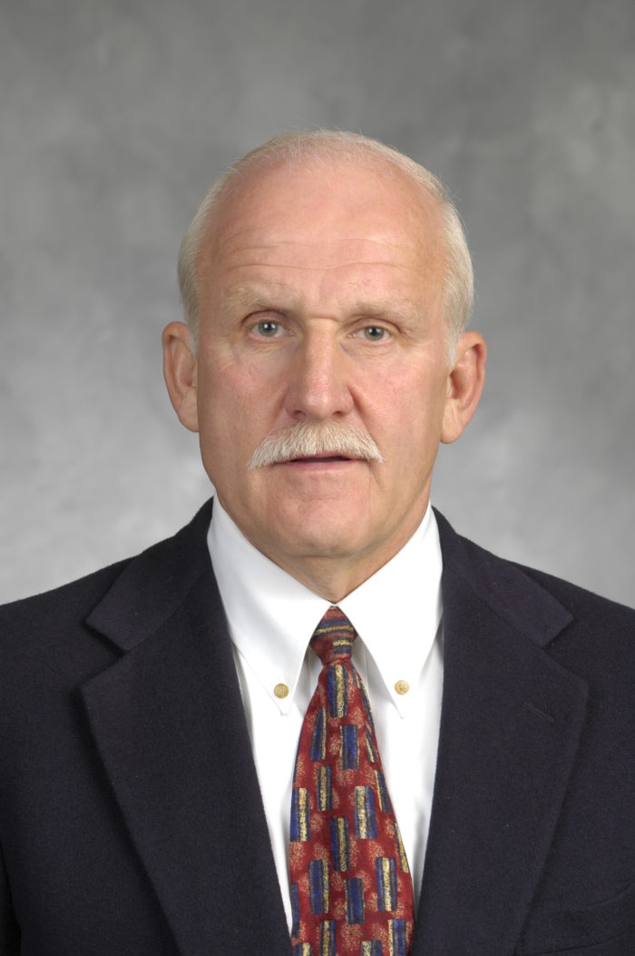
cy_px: 478
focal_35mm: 158
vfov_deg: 13.1
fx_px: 4175
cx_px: 318
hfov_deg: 8.7
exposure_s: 1/125
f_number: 7.1
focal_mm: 105
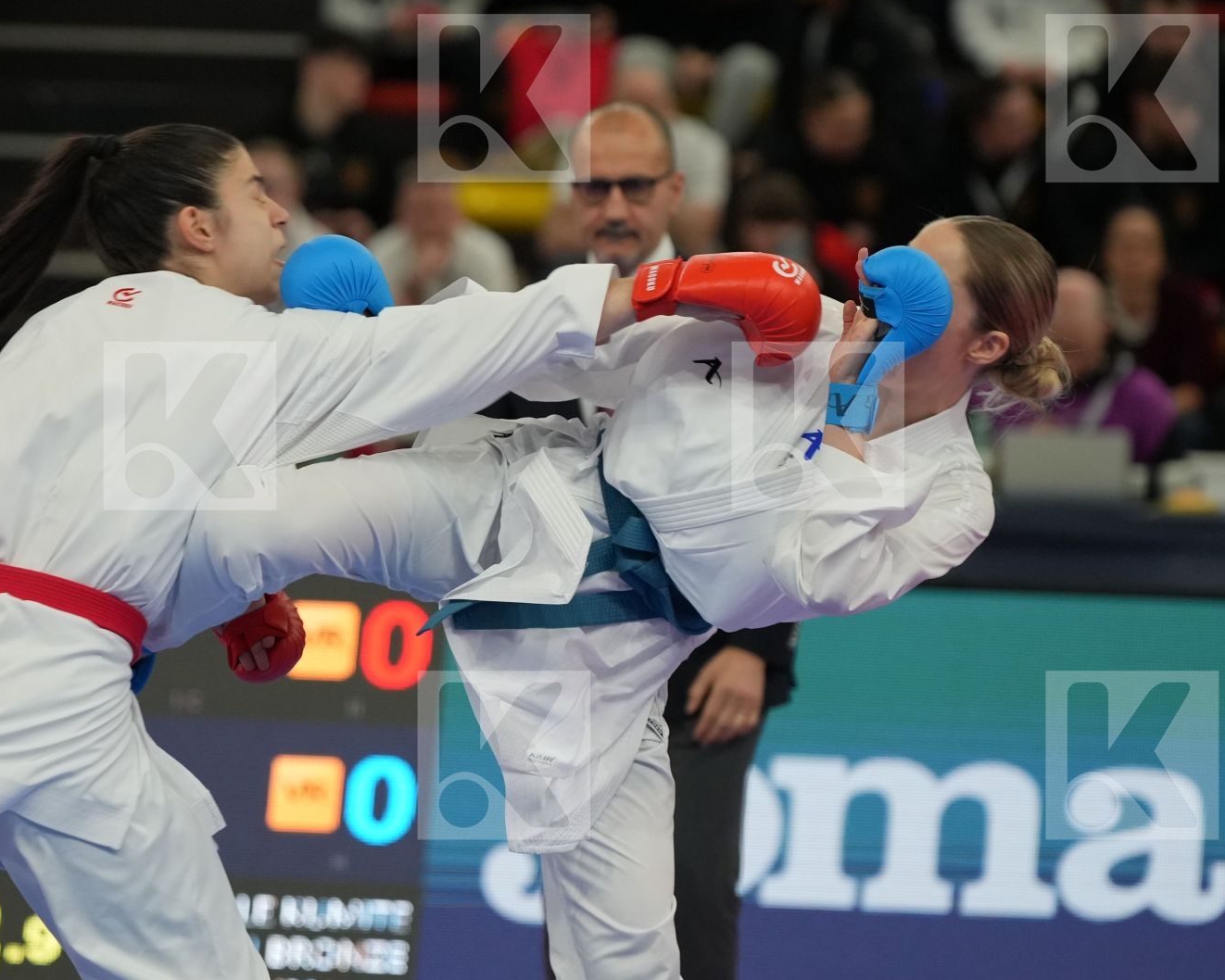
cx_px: 504
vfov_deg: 5.2
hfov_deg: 6.5
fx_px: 10842
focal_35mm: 299
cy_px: 426
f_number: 2.8
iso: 1600
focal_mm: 156
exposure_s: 1/1000
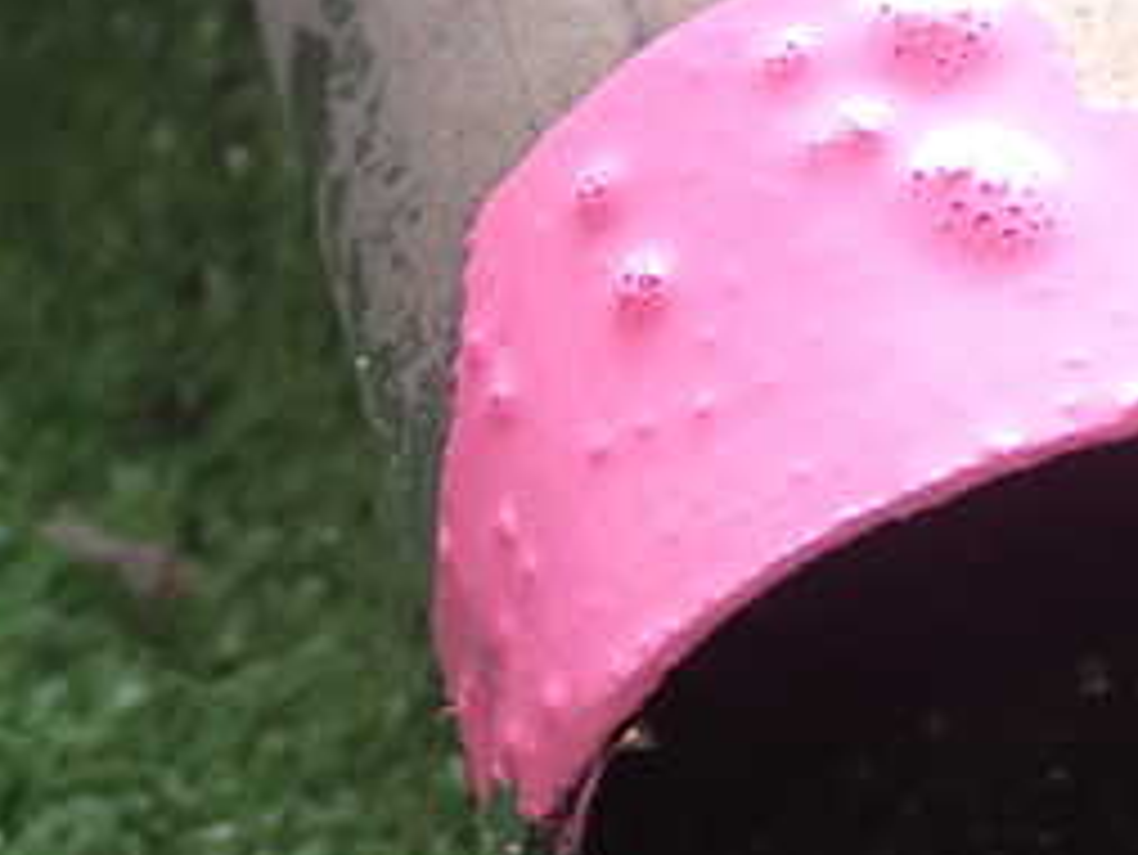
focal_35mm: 147
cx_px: 1057
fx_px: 4835
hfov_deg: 13.3
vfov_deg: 10.1
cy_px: 459
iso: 320
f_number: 3.6
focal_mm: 11.09
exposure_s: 1/60
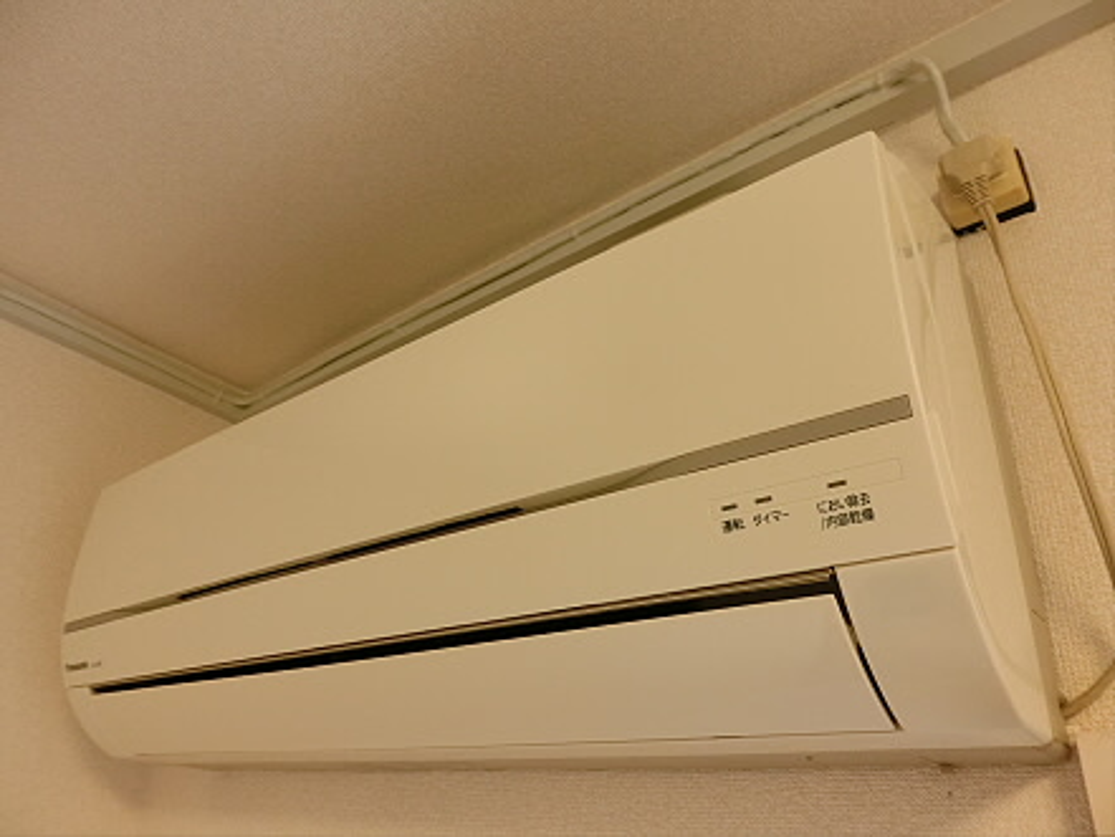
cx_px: 558
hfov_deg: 69.4
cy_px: 418
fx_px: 805
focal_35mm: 25
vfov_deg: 54.9
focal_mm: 5.4
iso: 250
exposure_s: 1/125
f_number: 2.8
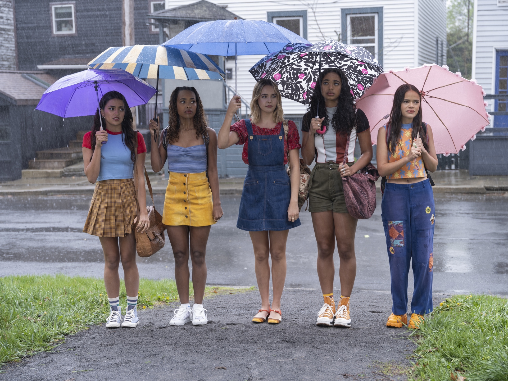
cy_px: 190
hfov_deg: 31.7
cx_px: 254
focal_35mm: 61
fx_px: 895
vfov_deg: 24.0
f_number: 5
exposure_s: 1/100
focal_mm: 76.5
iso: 320
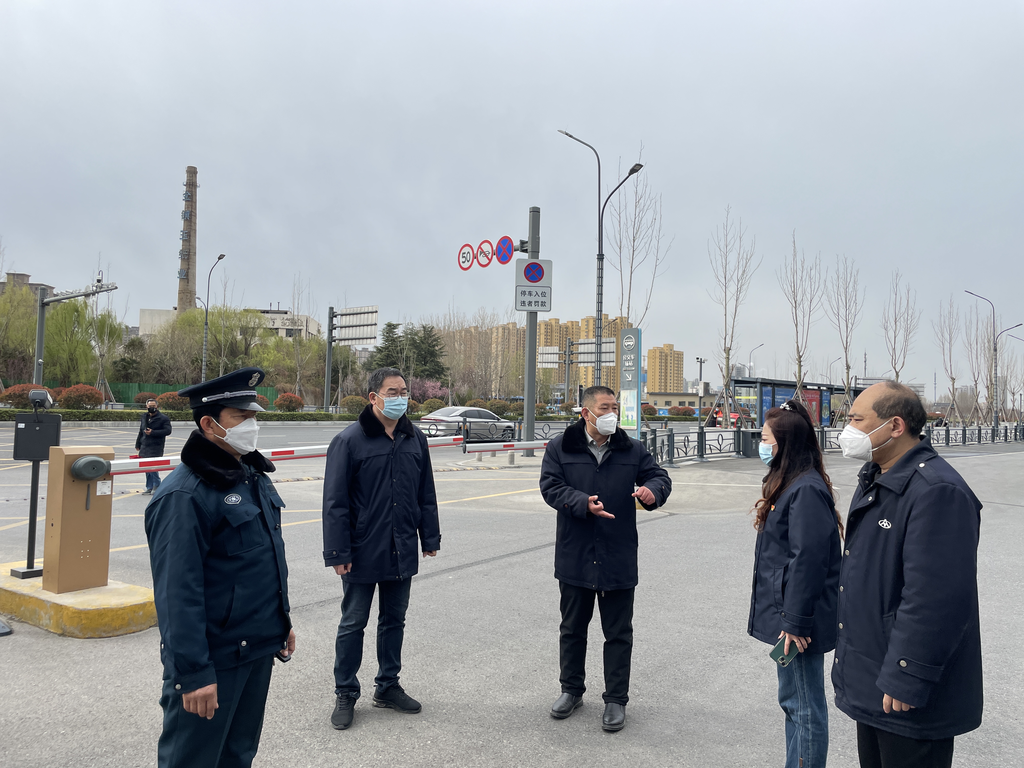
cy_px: 384
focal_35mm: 26
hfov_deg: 67.3
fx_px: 769
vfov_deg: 53.1
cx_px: 512
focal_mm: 4.2
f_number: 1.6
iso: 32
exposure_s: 1/2212
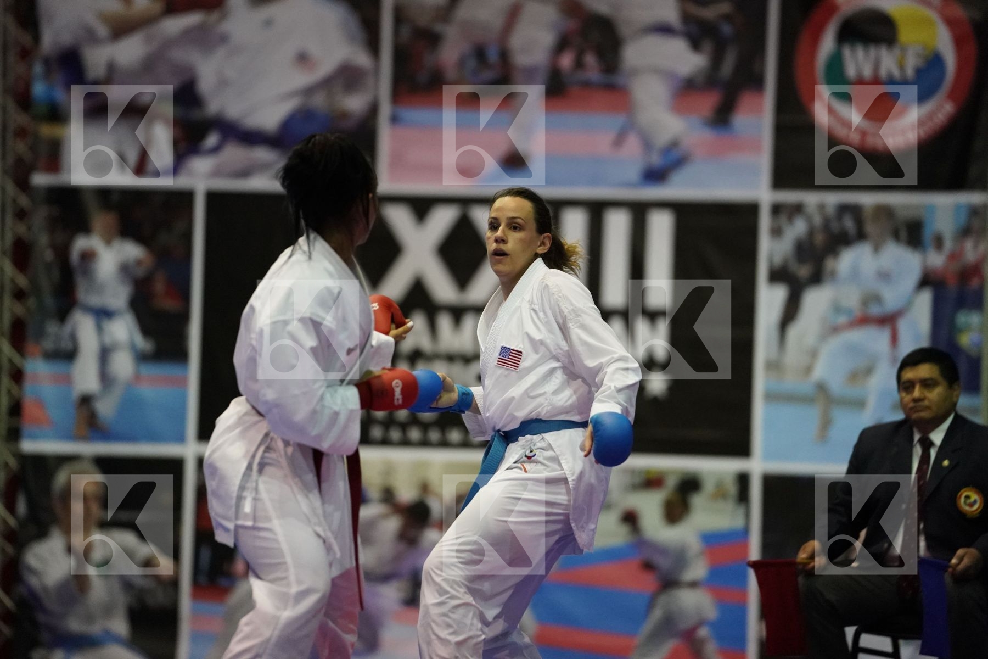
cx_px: 494
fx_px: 5488
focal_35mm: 200
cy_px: 330
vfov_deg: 6.9
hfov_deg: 10.3
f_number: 2.8
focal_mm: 200
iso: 6400
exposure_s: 1/800
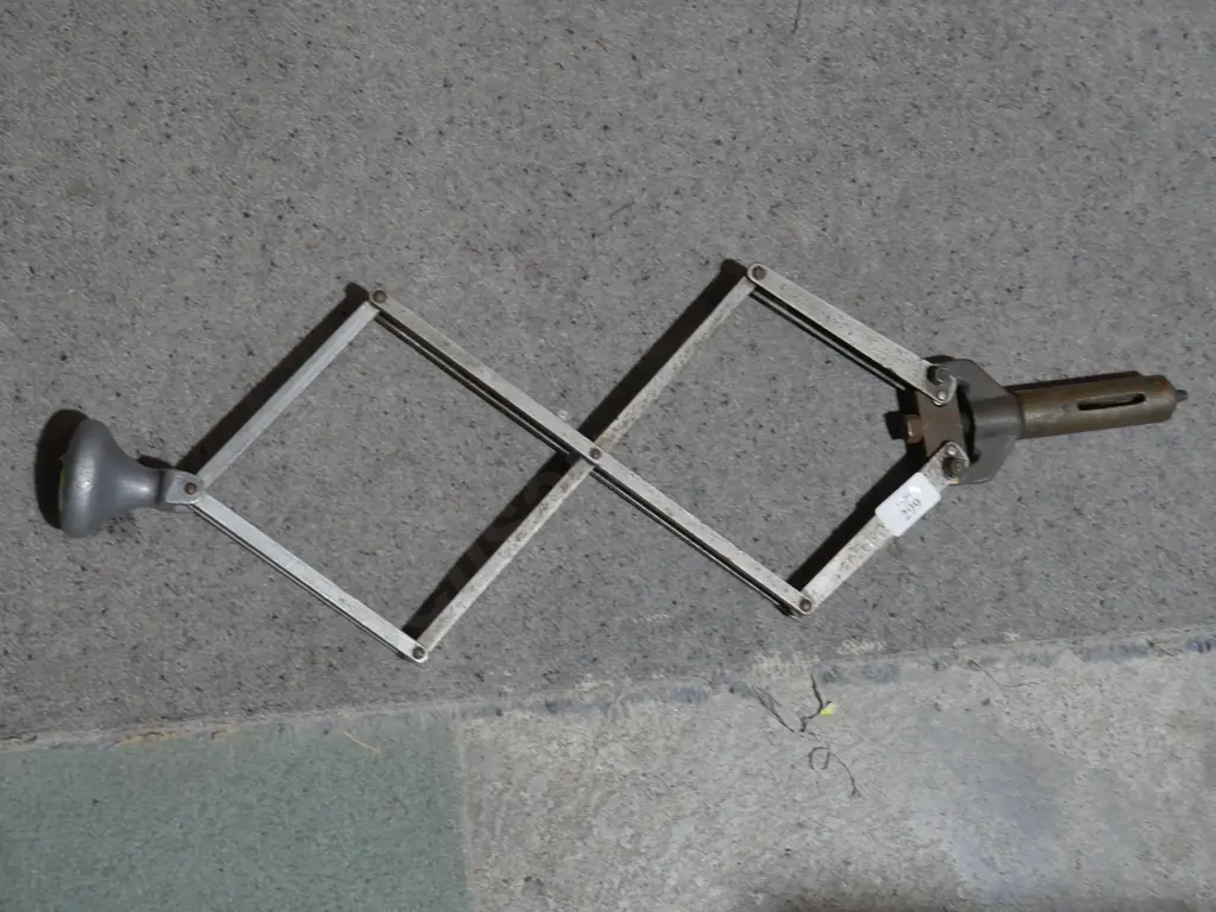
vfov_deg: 30.3
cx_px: 608
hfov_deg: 39.7
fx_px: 1686
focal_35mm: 48
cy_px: 456
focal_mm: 24
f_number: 5.6
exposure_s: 1/60
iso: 640
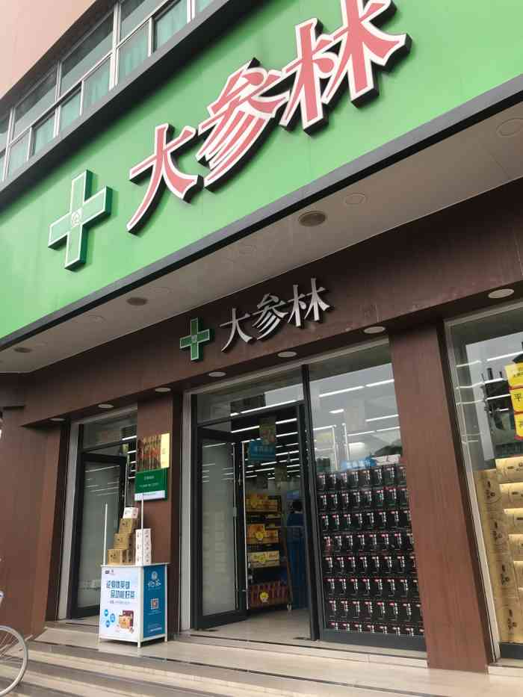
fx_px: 564
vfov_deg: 63.4
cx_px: 262
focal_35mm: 28
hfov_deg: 49.8
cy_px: 348
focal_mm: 3.99
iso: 20
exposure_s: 1/368
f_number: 1.8
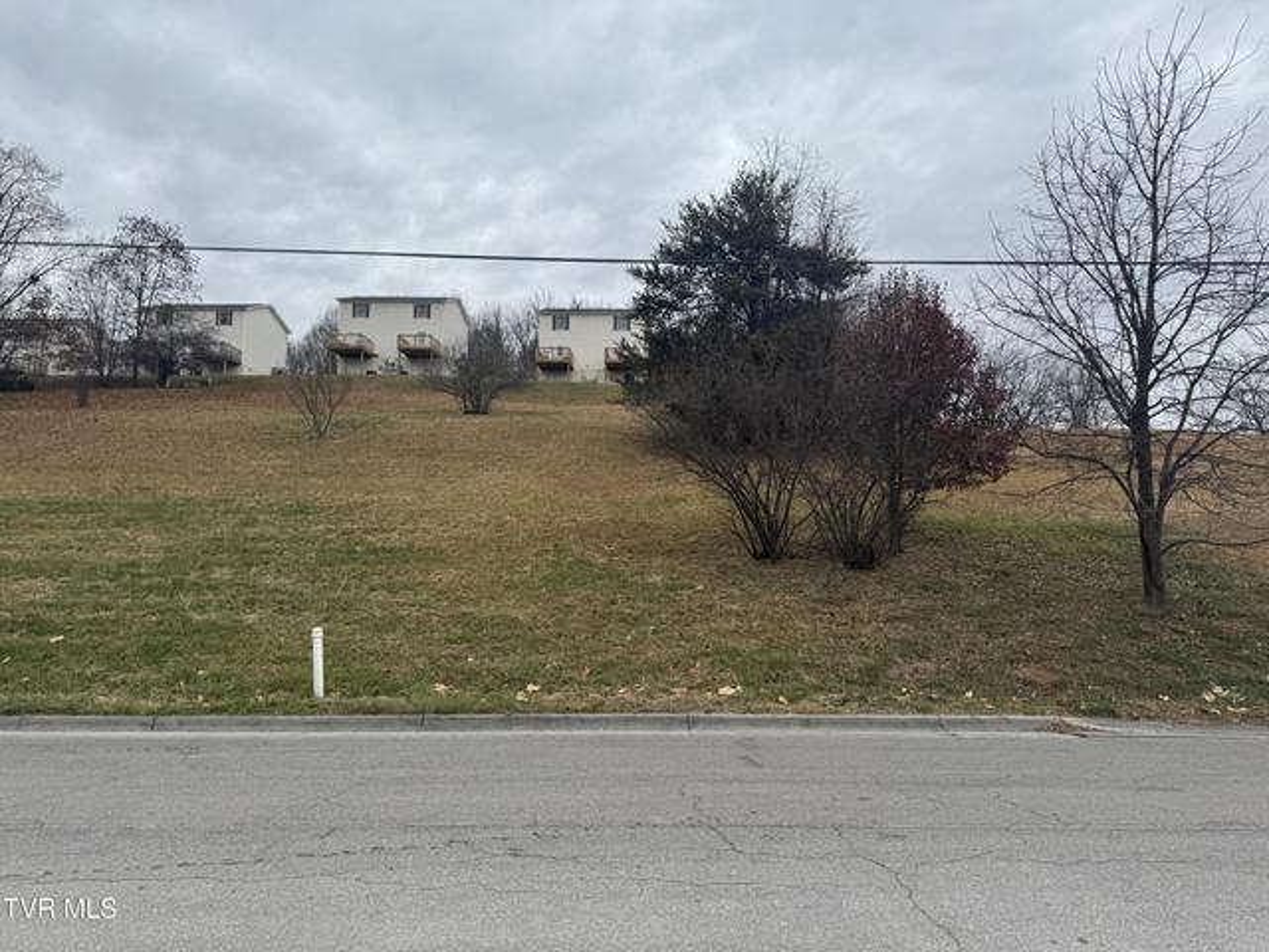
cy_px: 476
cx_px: 634
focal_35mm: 24
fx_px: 880
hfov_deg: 71.6
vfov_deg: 56.8
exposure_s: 1/2415
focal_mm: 6.76
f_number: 1.78
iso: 80
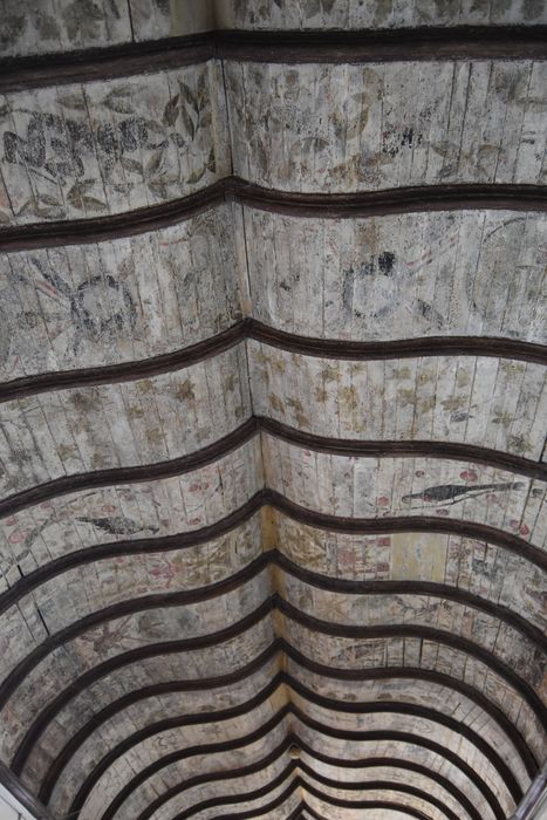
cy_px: 410
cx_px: 274
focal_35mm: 27
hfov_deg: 47.9
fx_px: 615
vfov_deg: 67.4
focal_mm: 18
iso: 1800
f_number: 3.5
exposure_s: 1/60
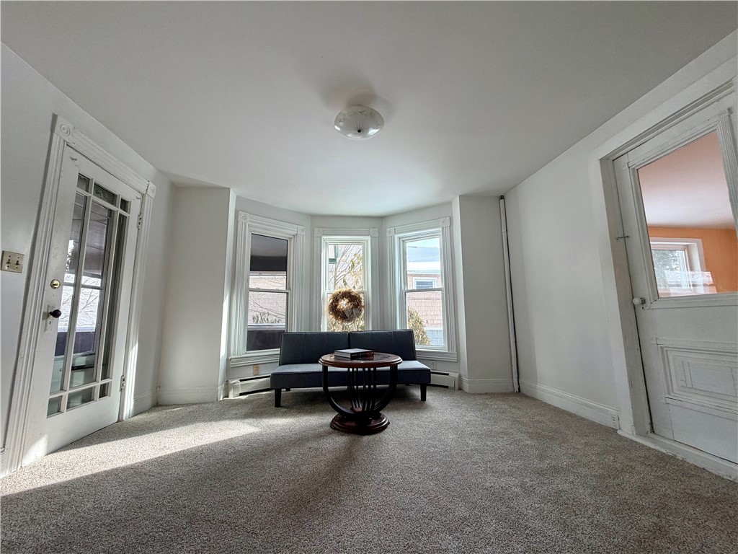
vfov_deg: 85.7
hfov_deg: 102.1
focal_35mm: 14
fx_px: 298
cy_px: 277
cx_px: 369
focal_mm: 2.22
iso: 80
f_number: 2.2
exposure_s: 1/121
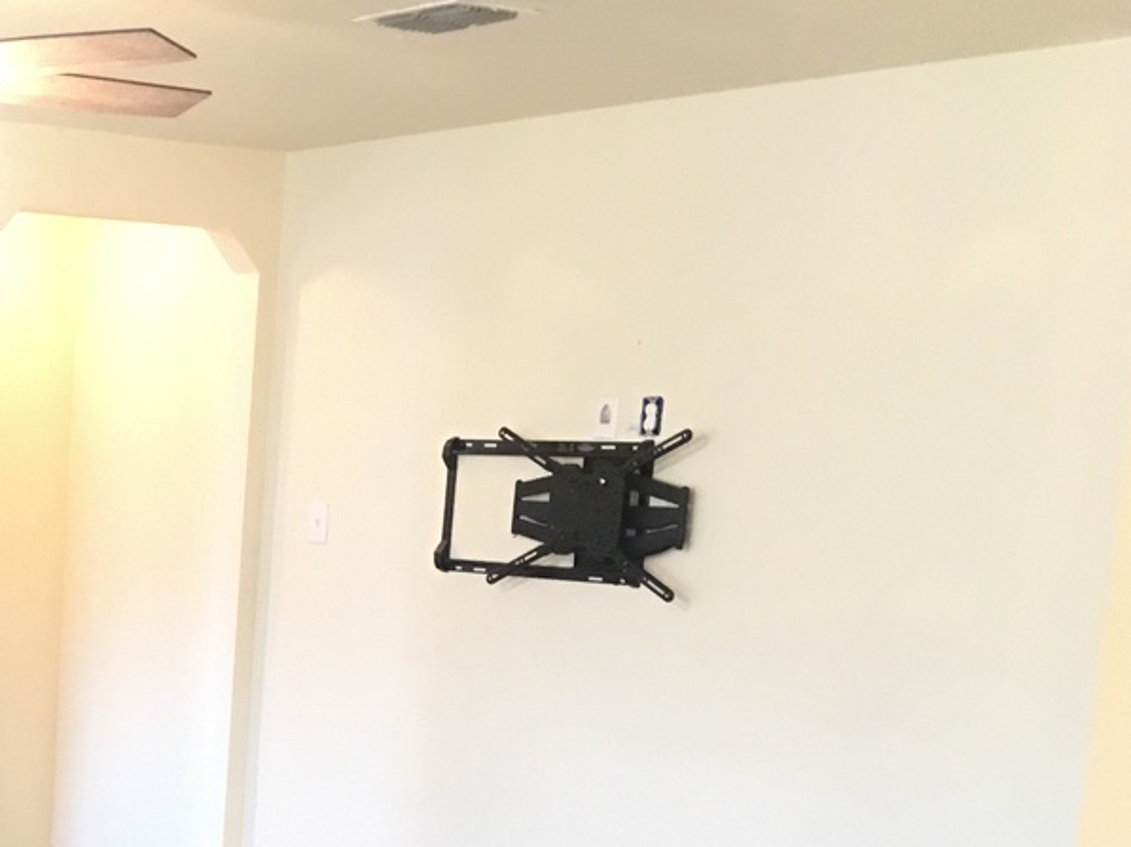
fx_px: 2286
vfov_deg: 20.3
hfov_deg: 25.4
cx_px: -174
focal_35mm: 70
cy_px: 870
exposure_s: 1/10
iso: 80
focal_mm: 4.15
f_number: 2.2
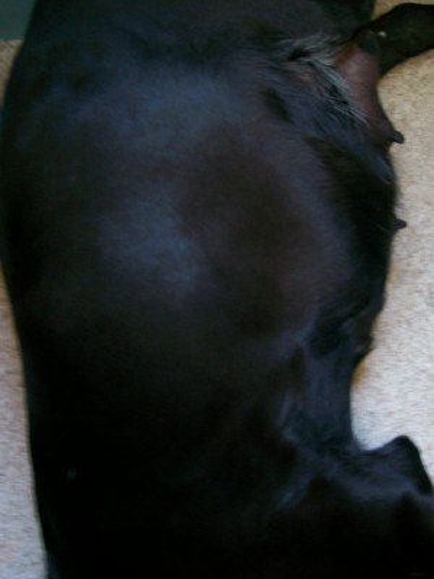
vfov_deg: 51.4
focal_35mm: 36
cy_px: 290
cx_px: 217
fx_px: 602
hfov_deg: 39.7
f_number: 2.7
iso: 160
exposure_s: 1/8
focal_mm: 6
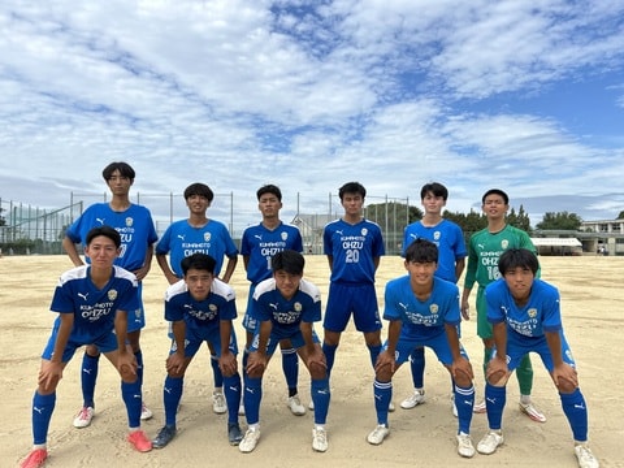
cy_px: 234
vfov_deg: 53.1
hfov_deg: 67.3
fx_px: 469
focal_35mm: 26
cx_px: 312
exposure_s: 1/4274
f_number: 1.5
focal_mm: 5.7
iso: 50
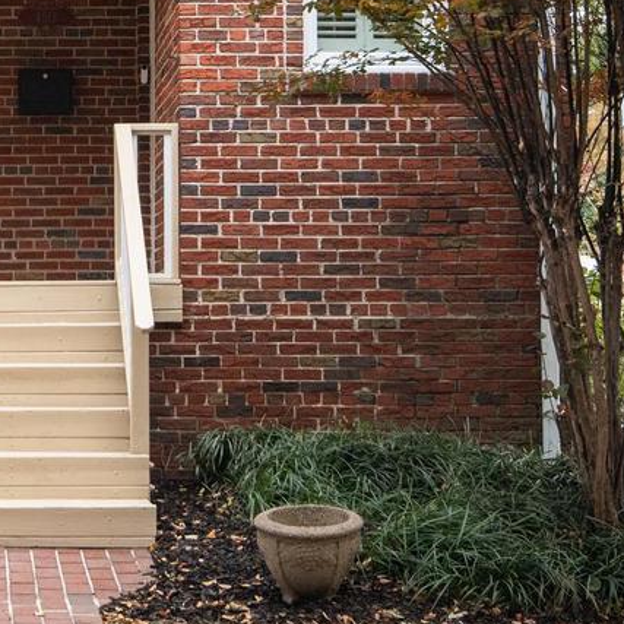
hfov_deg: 19.5
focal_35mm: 86
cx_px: -15
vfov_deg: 19.5
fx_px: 1754
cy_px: -23
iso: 400
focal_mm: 20
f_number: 8
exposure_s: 1/250
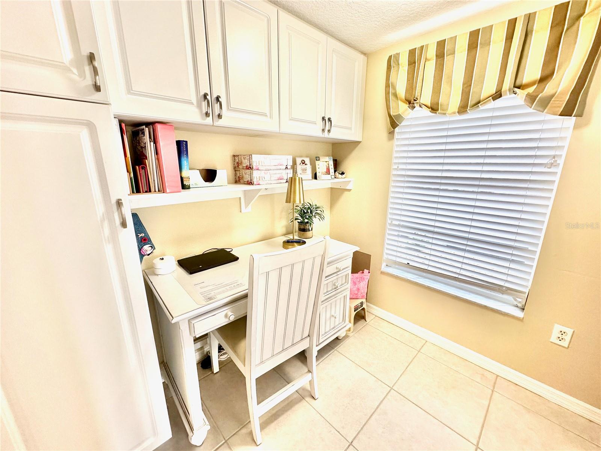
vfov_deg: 85.7
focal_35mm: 14
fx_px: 243
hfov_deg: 102.1
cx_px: 300
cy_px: 226
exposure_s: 1/120
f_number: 2.2
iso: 160
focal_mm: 2.22
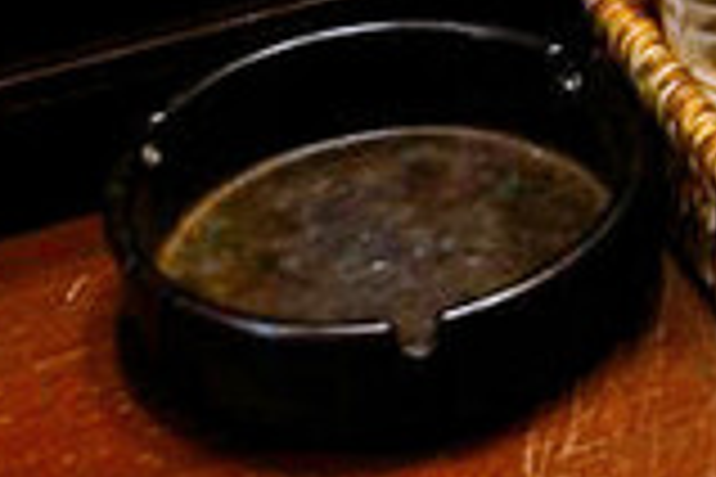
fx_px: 3619
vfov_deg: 7.5
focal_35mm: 182
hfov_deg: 10.1
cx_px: 1594
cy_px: -140
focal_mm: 34
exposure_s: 1/40
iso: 1250
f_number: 4
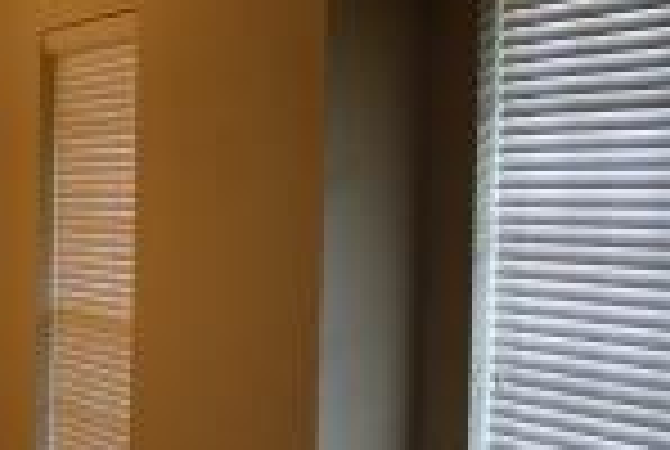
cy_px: 279
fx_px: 1511
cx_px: -144
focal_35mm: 81
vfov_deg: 16.9
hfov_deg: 22.9
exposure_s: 1/60
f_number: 4
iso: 450
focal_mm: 18
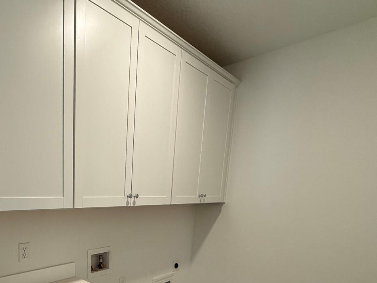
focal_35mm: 24
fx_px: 261
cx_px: 92
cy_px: 235
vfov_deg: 52.3
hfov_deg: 66.9
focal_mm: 2.22
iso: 200
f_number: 2.2
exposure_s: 1/120
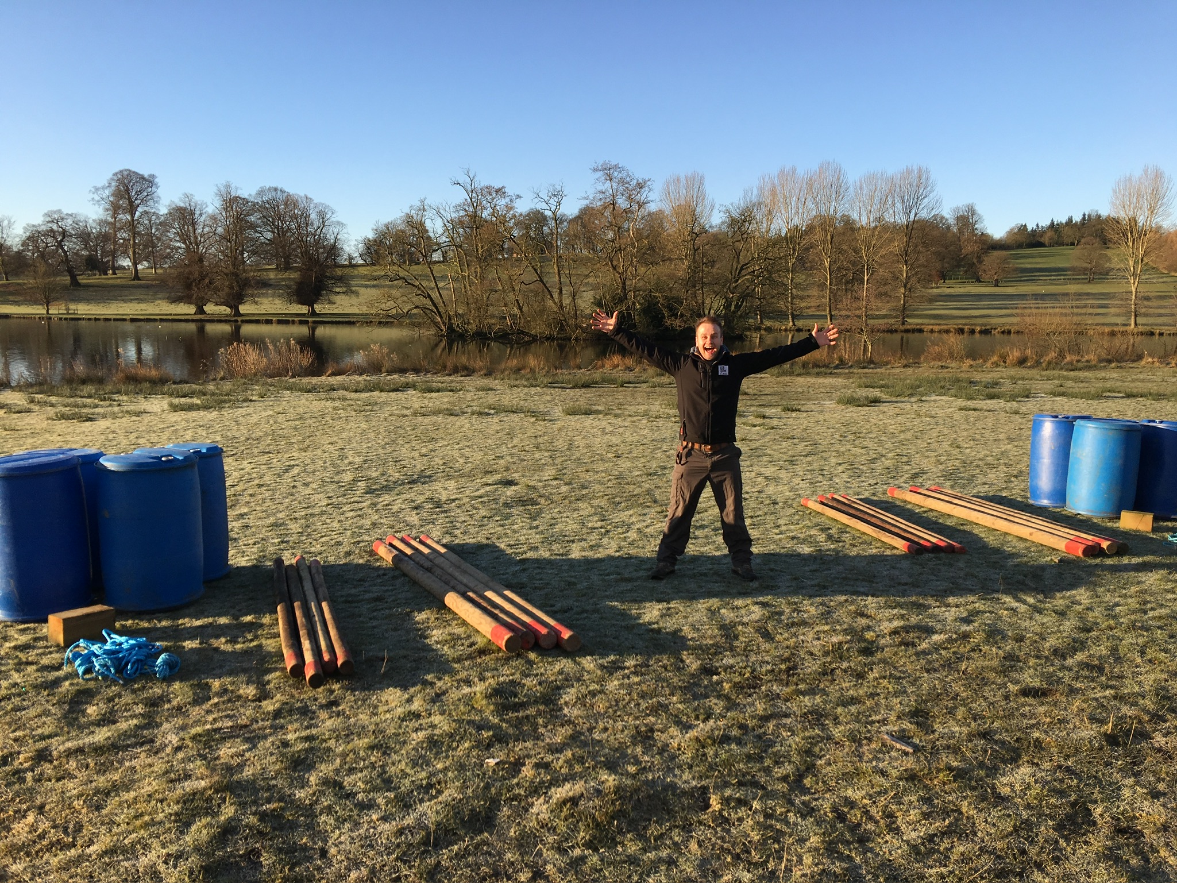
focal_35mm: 29
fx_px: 986
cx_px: 588
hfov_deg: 61.7
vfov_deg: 48.2
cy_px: 442
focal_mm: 4.15
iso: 25
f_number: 2.2
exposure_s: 1/657
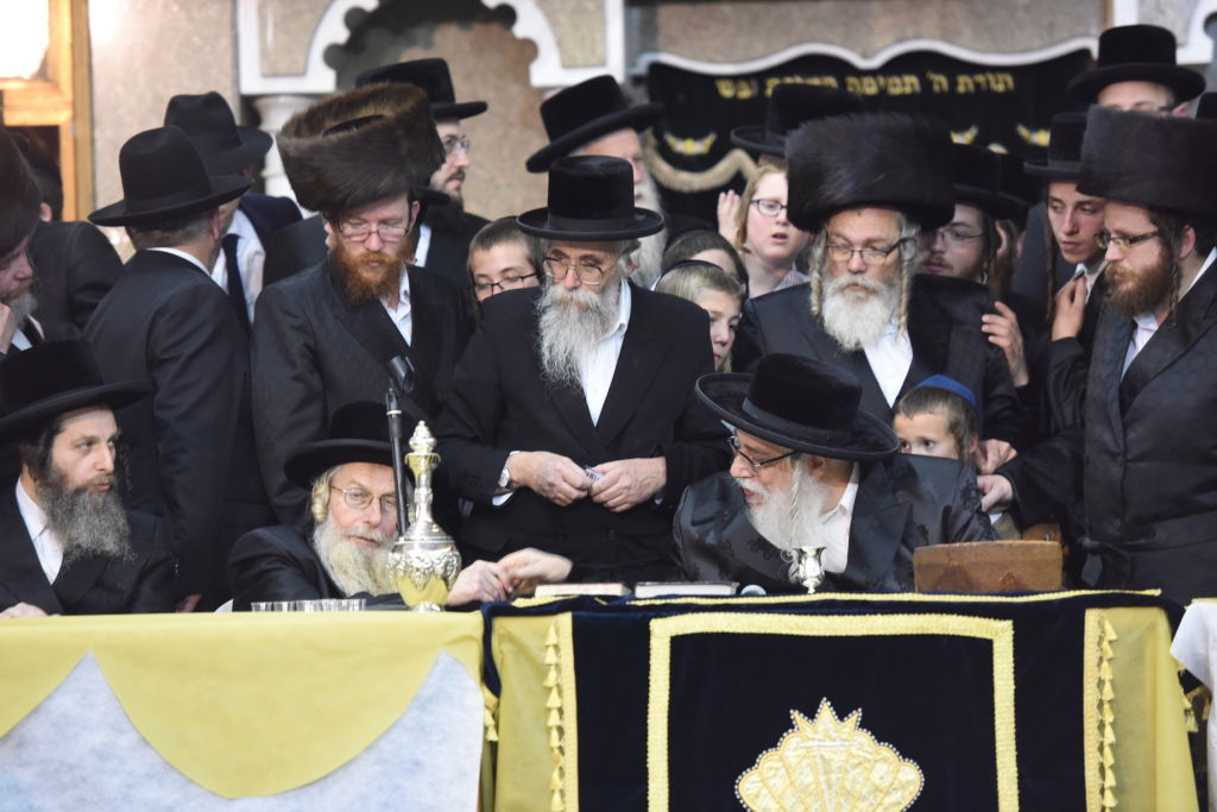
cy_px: 406
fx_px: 5240
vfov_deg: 8.9
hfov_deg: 13.2
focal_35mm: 155
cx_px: 608
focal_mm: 155
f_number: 3.2
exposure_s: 1/100
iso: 3200
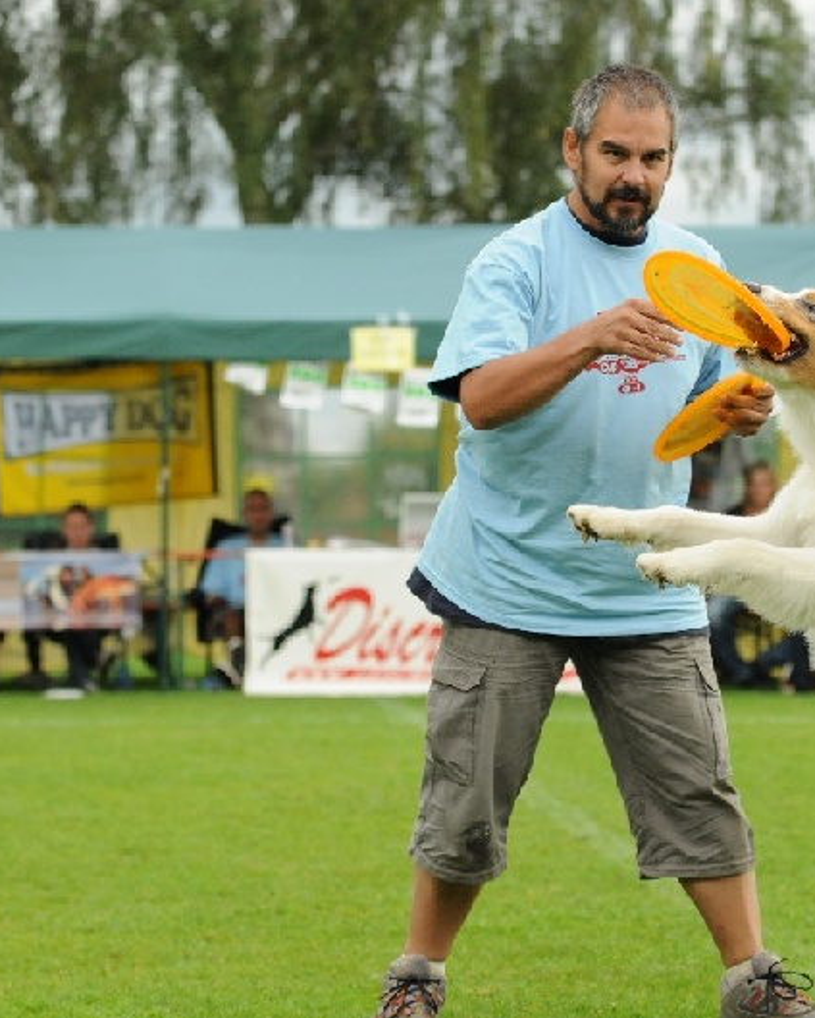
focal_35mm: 149
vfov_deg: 12.9
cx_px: 582
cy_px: 510
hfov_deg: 10.4
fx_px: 4489
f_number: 3.2
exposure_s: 1/1600
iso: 800
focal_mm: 70
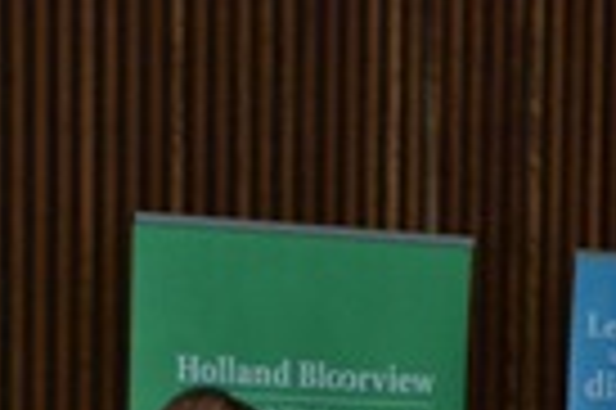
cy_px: 761
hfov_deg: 7.3
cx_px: 569
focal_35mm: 281
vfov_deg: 4.8
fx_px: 4802
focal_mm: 50
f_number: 8
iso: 1600
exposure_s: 1/60
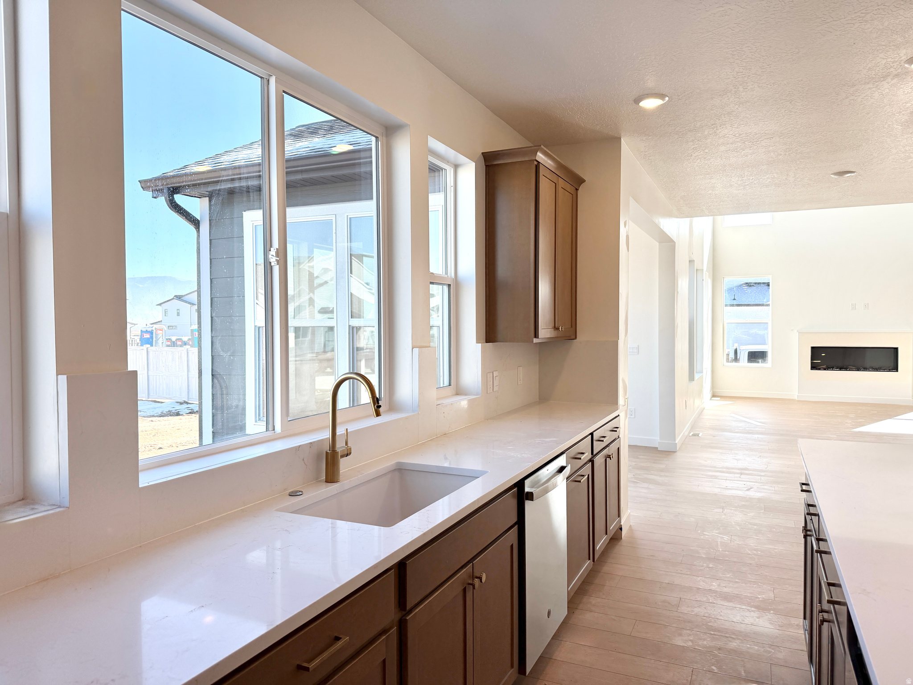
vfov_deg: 56.8
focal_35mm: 24
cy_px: 342
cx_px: 456
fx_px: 633
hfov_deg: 71.6
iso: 100
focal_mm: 6.76
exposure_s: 1/943
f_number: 1.78
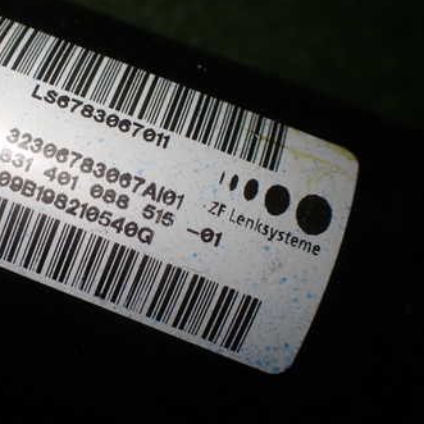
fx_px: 665
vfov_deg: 35.3
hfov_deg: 34.7
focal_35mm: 48
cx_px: 110
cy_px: 182
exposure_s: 1/125
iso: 100
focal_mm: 5.4
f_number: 2.3
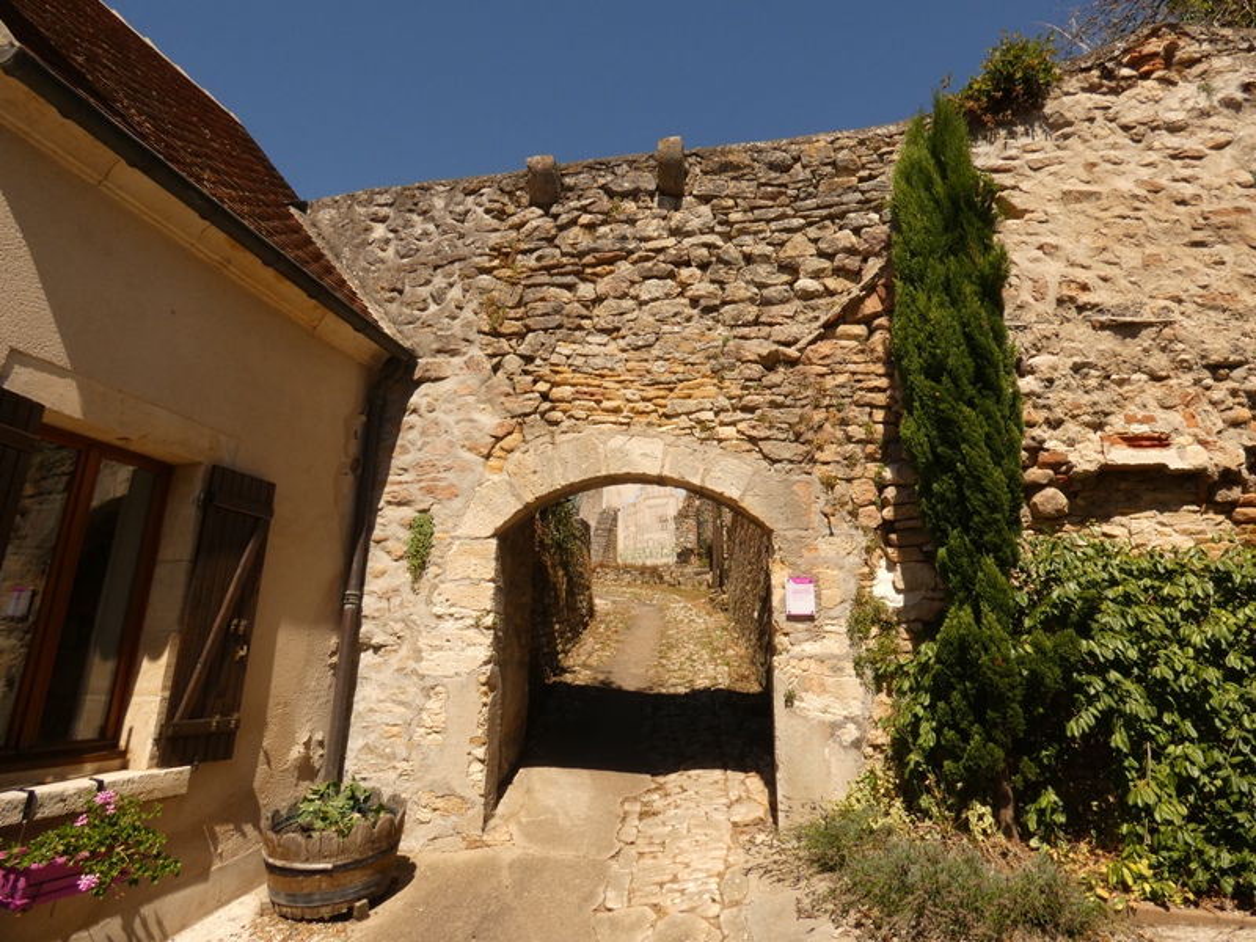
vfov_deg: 66.0
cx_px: 628
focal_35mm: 20
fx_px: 726
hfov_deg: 81.7
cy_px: 471
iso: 80
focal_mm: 3.6
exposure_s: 1/800
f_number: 4
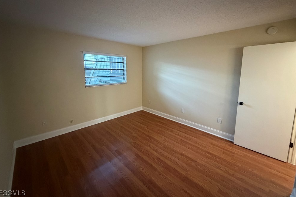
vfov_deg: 77.0
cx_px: 149
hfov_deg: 100.4
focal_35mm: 15
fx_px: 123
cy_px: 86
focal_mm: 2.22
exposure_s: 1/40
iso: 1000
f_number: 2.2
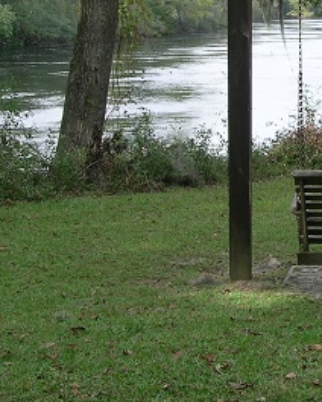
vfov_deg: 19.0
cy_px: 41
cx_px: 401
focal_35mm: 99
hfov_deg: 14.9
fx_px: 1179
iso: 50
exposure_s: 1/125
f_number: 5.1
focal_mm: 8.7
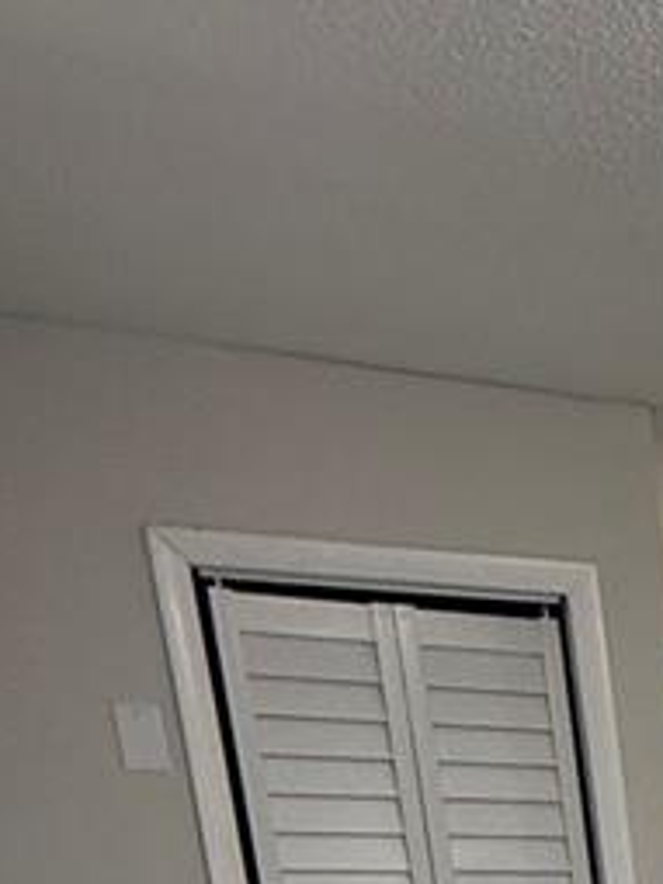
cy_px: 1387
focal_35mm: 66
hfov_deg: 16.7
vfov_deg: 22.8
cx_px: 1329
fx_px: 1687
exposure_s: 1/120
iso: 250
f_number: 2.2
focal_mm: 2.22
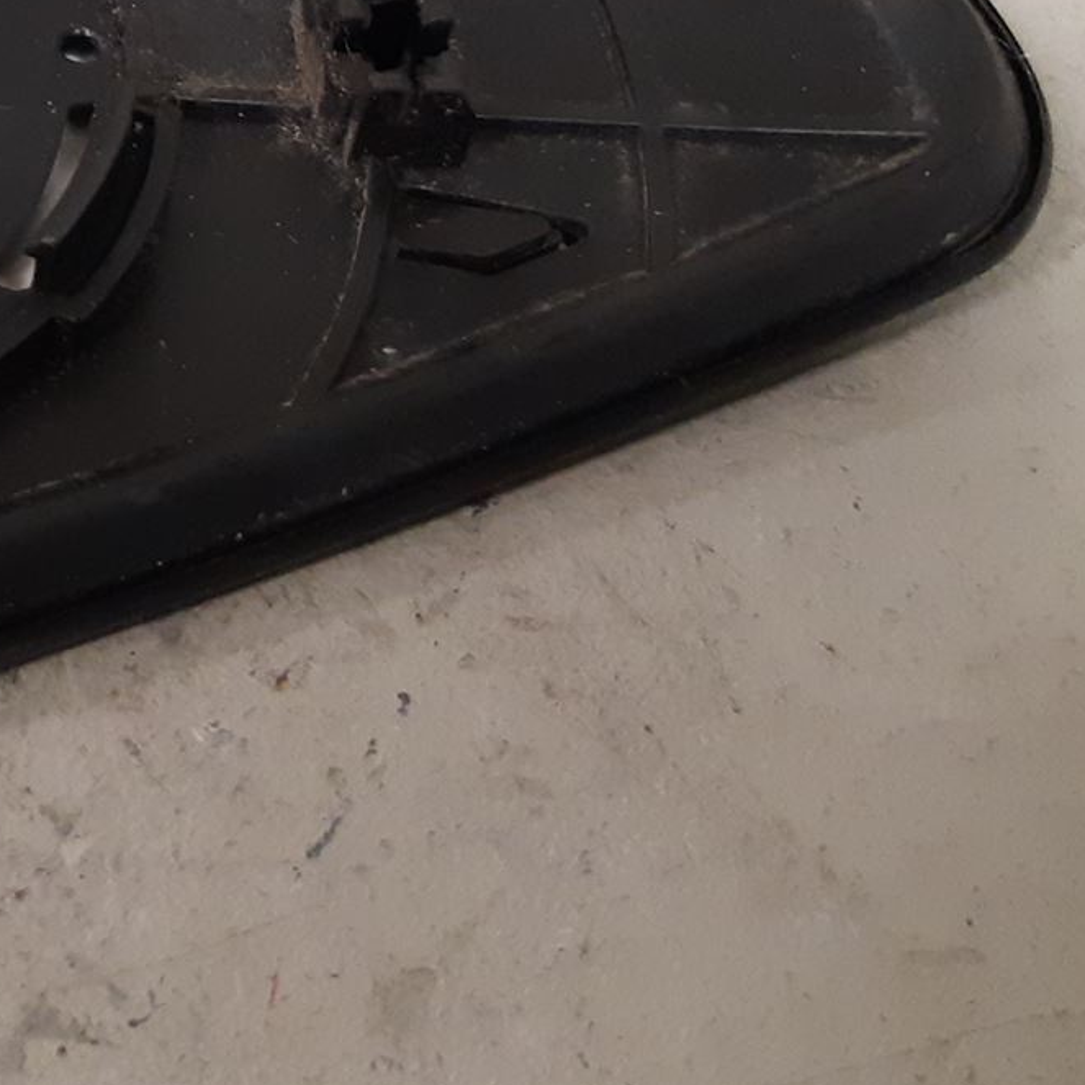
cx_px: -417
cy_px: 87
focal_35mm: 71
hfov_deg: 21.4
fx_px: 2518
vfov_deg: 23.6
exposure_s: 1/50
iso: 250
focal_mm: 3.93
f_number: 1.7
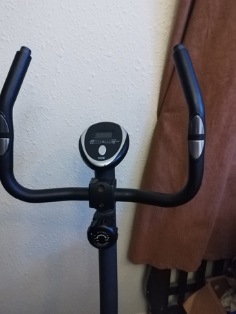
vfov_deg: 67.3
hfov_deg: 53.1
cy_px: 157
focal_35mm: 26
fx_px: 236
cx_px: 118
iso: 2970
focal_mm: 6.24
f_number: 1.8
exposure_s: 1/20
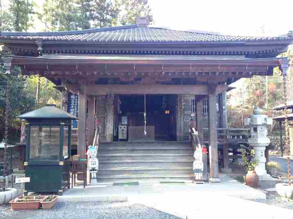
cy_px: 110
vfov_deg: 40.7
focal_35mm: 35
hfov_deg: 52.6
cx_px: 146
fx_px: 296
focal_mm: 4.28
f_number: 2.4
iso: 50
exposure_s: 1/30
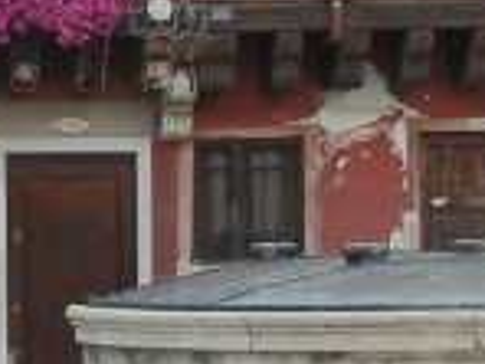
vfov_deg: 7.1
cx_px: 10
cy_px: -144
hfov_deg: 9.5
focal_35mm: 207
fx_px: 2900
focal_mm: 5.4
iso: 160
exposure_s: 1/134
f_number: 3.5
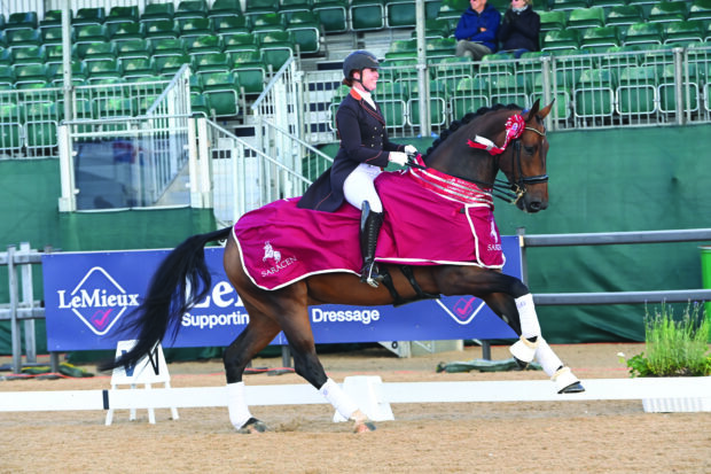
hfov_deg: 11.4
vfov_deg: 7.6
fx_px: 3554
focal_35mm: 180
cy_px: 237
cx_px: 356
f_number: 5
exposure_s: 1/800
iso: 1000
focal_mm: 180
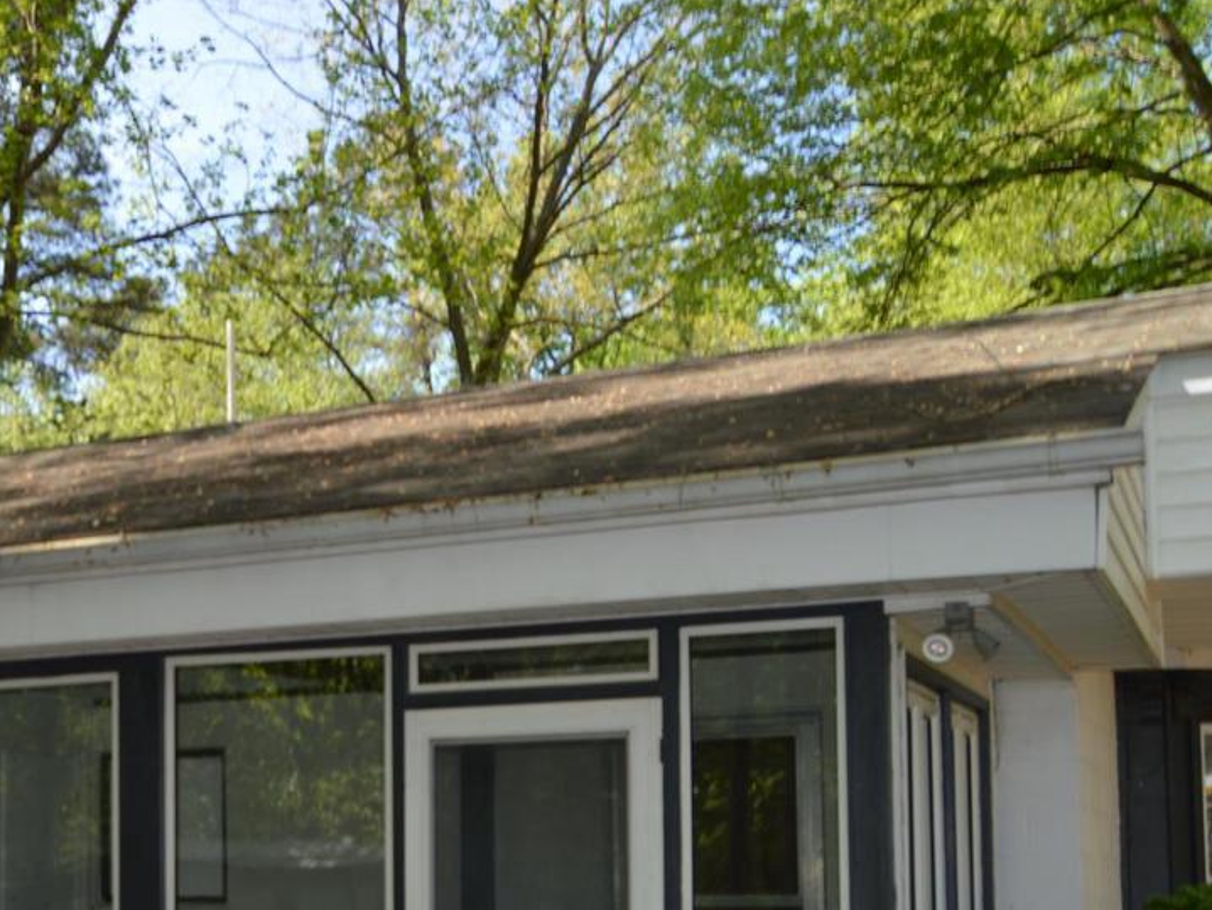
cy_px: 804
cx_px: 216
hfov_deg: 35.4
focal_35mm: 52
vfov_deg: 27.1
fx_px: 1821
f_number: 5
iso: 100
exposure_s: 1/200
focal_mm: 18
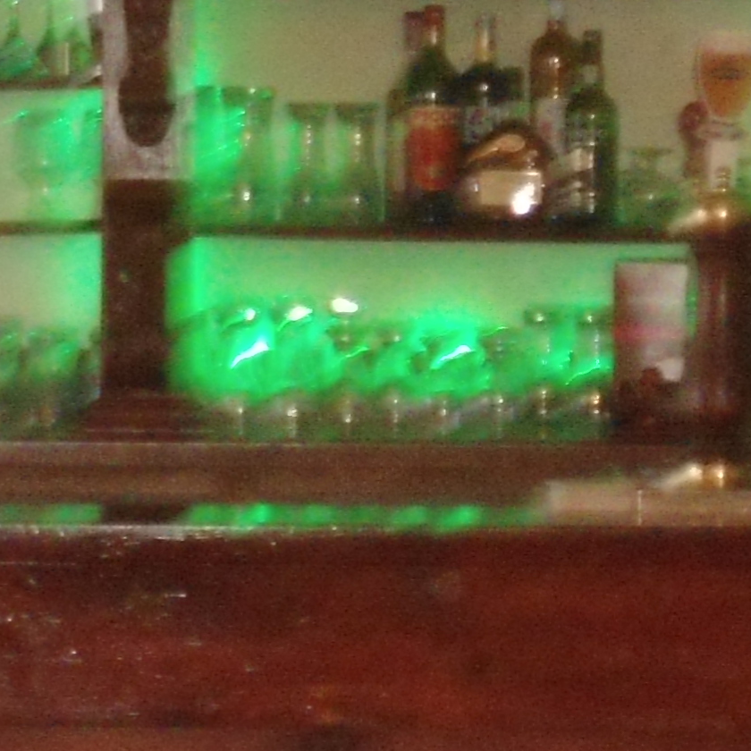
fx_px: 5474
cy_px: 347
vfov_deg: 7.8
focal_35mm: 223
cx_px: -304
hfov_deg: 7.7
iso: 800
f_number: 3.9
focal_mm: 9.5
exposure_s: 1/8
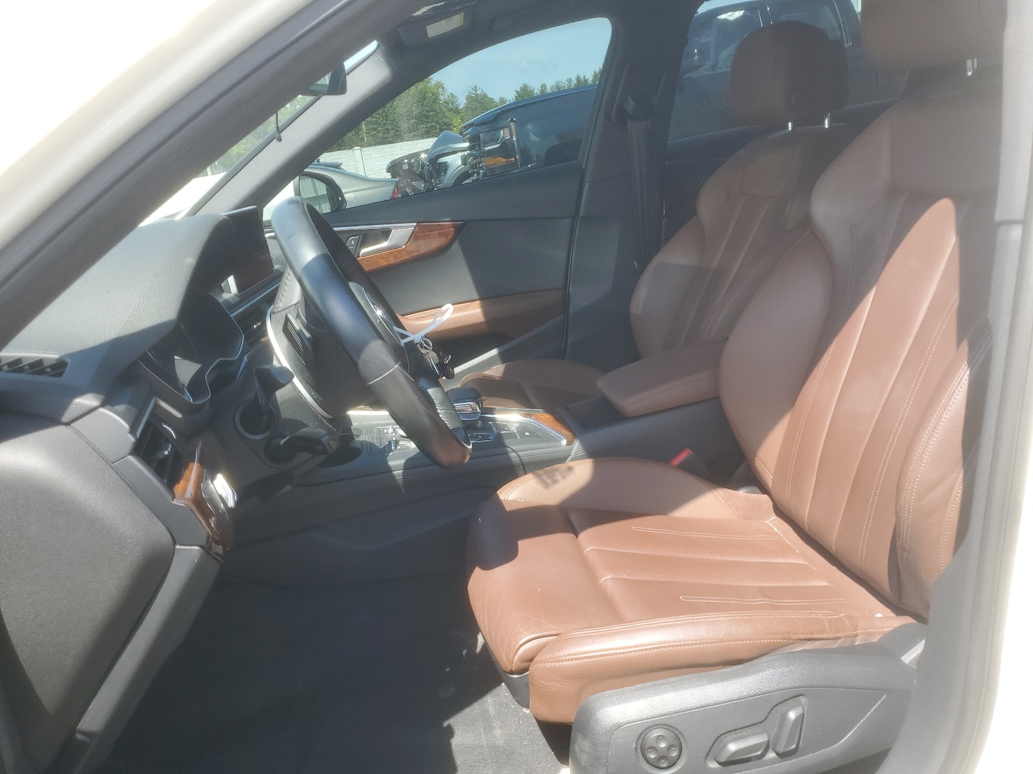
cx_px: 516
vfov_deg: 53.1
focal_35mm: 26
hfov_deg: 67.3
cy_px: 387
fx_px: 776
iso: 50
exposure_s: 1/667
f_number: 1.5
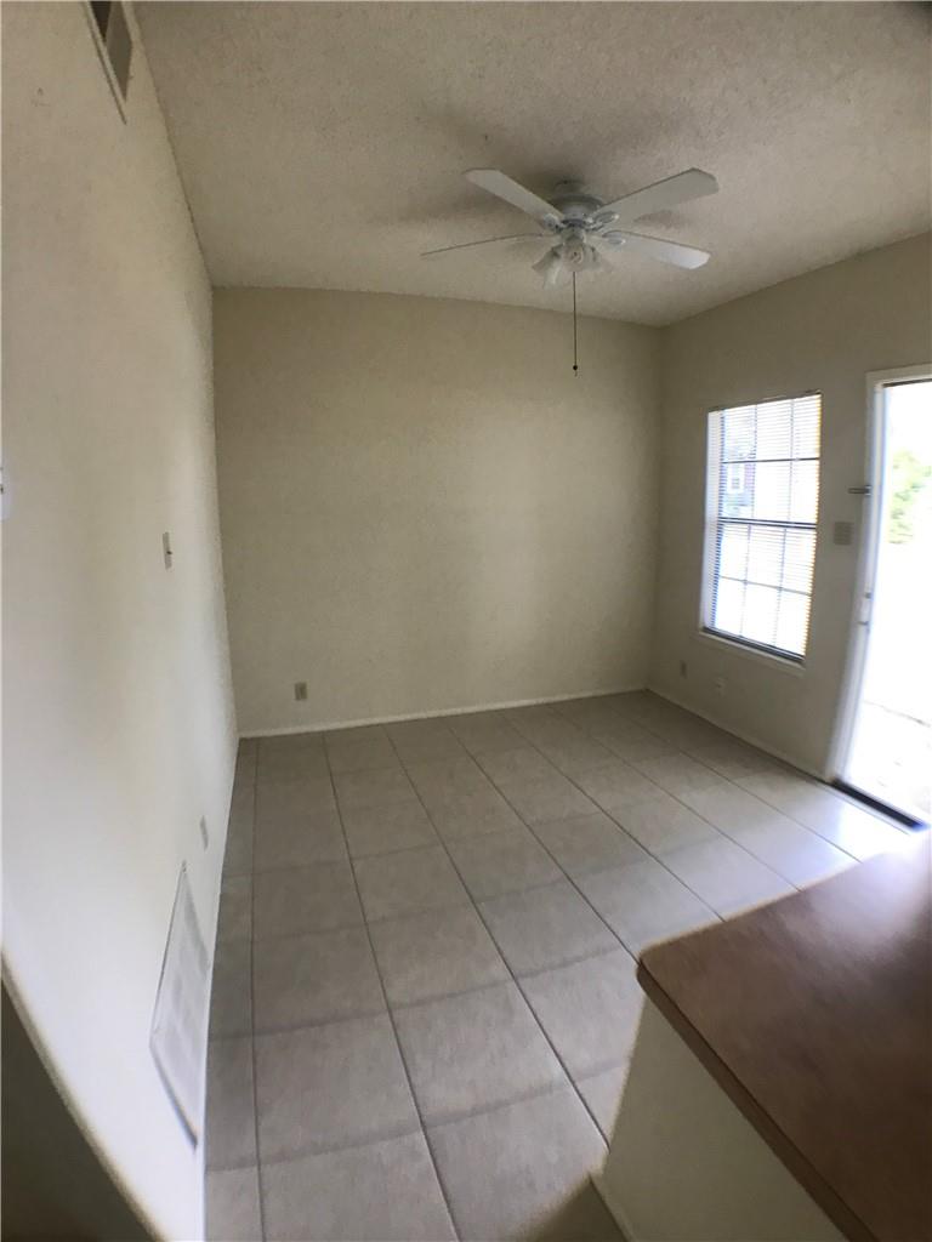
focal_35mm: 28
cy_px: 621
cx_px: 466
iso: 40
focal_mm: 3.99
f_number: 1.8
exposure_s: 1/30
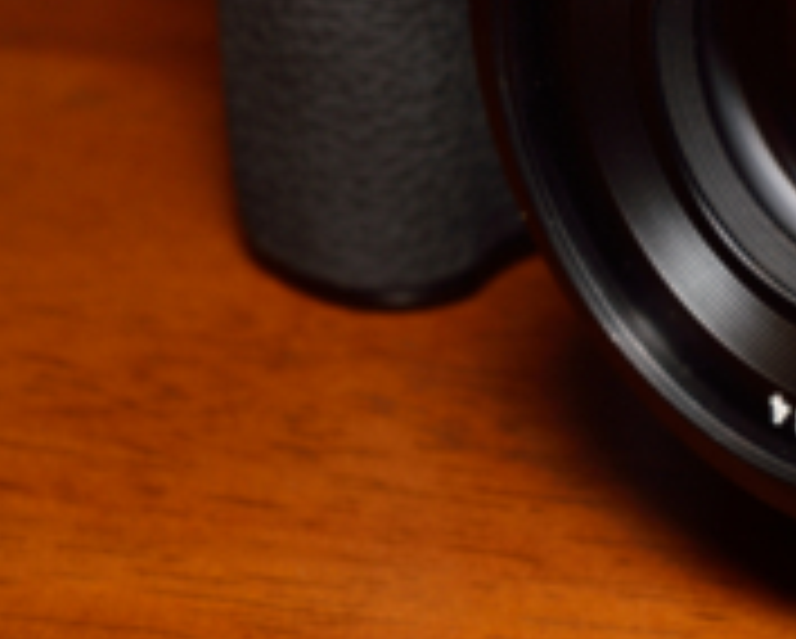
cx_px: 904
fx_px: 4788
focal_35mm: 203
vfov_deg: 7.5
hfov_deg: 9.4
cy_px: -202
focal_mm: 40
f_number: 8
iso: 100
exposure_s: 1/60
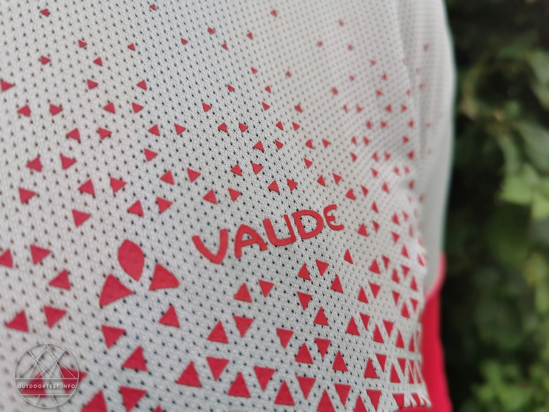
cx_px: 274
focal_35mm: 27
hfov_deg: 65.3
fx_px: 428
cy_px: 206
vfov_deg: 51.4
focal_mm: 5.56
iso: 50
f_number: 4
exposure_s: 1/1942
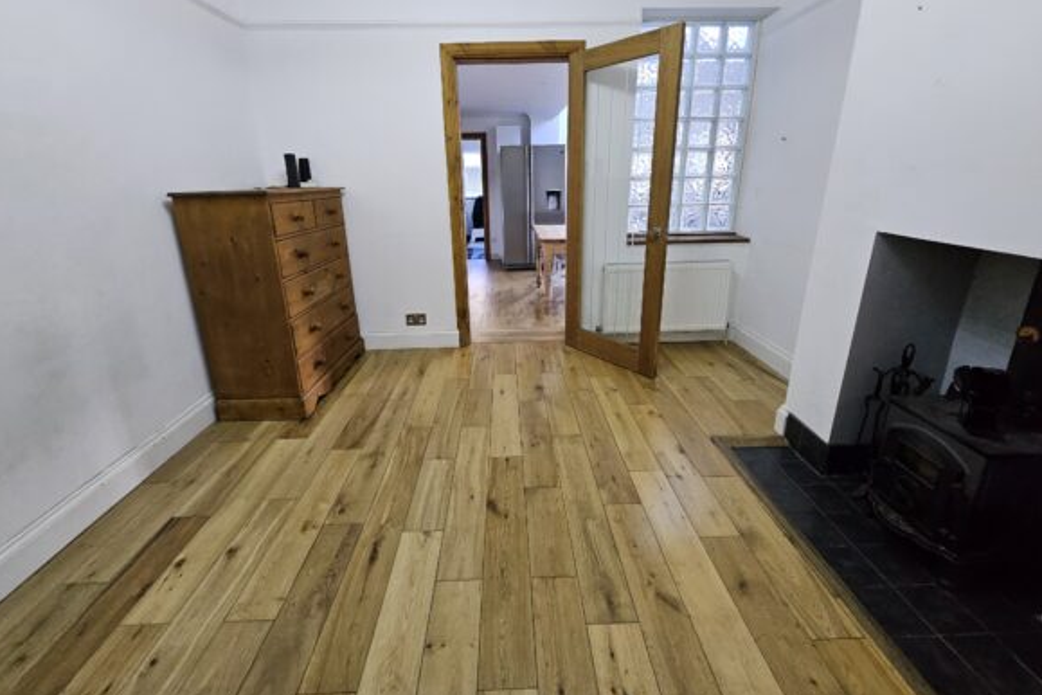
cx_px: 520
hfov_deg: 104.3
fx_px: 405
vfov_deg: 80.8
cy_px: 304
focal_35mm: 14
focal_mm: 1.74
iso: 400
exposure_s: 1/70.8
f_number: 2.2
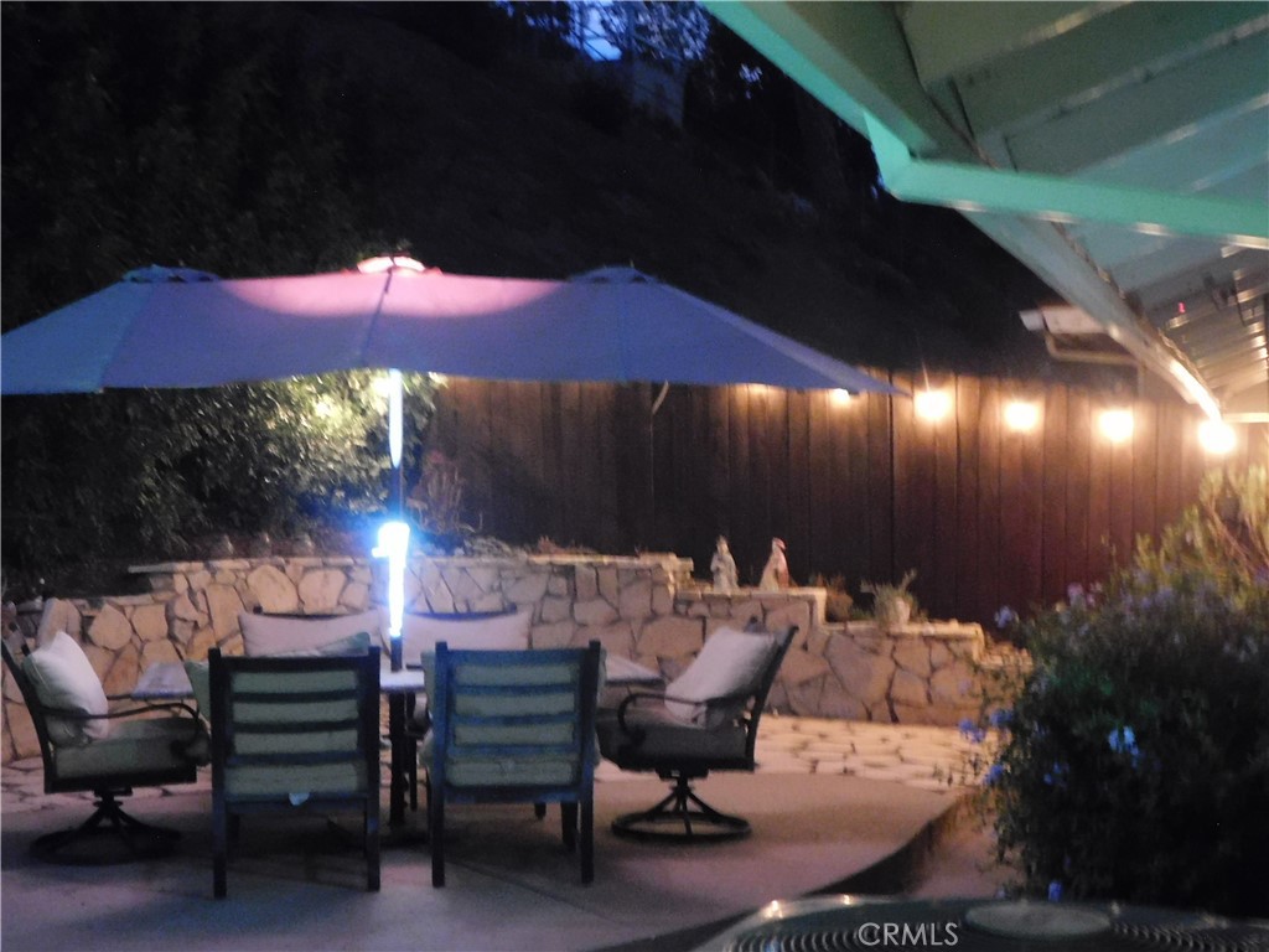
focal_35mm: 51
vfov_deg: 28.6
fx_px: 1870
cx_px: 634
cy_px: 476
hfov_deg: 37.5
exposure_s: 1/1.6
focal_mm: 9
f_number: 3.8
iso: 1600
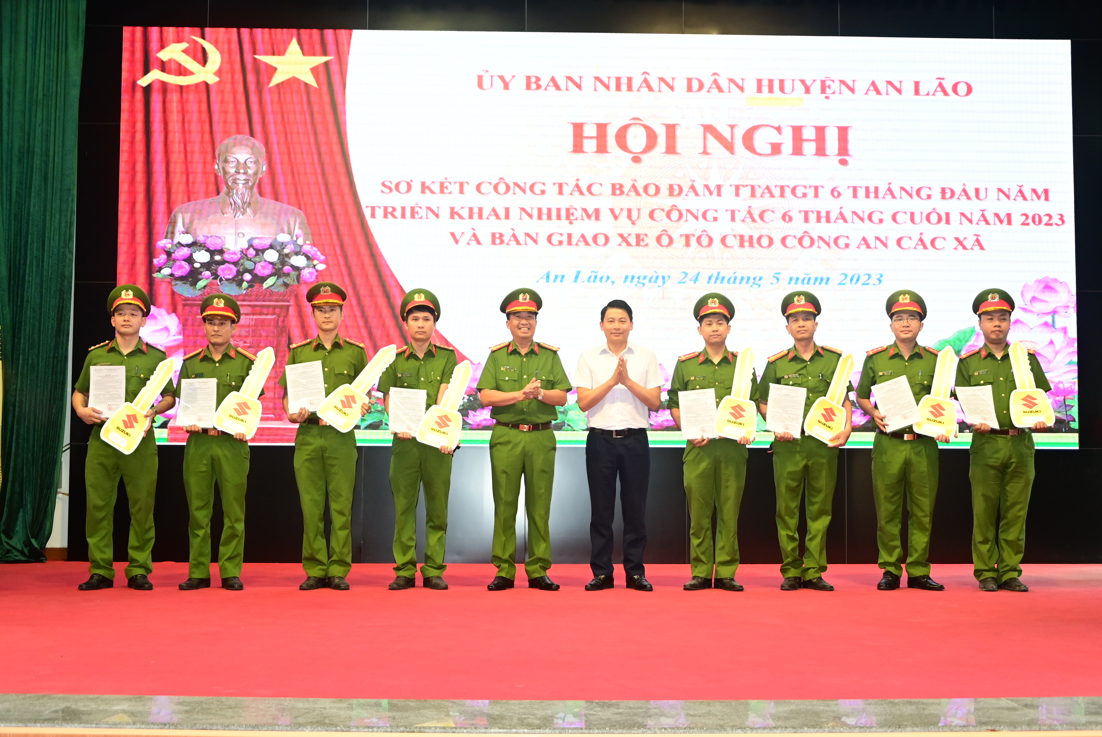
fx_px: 1287
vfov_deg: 32.0
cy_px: 368
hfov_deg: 46.4
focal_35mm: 42
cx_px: 551
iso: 1600
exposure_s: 1/200
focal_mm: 28
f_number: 4
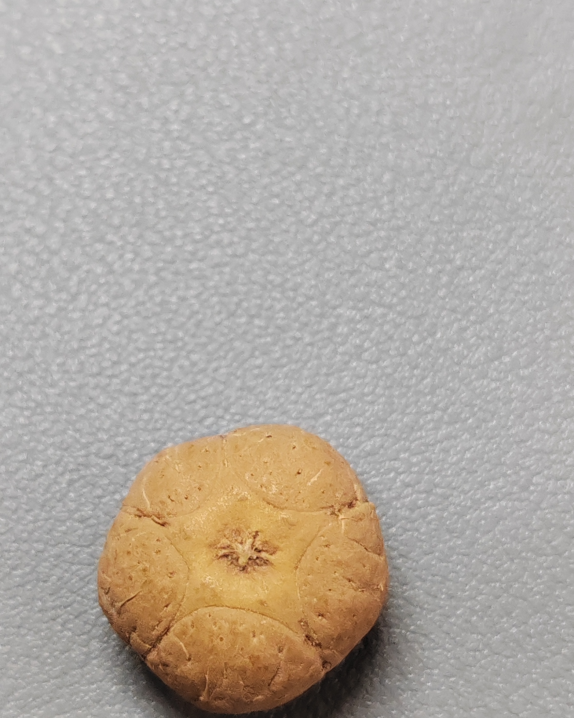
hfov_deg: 21.5
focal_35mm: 71
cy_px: 358
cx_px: 226
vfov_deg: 26.8
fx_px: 1508
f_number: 1.8
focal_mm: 6.14
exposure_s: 1/100
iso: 4000
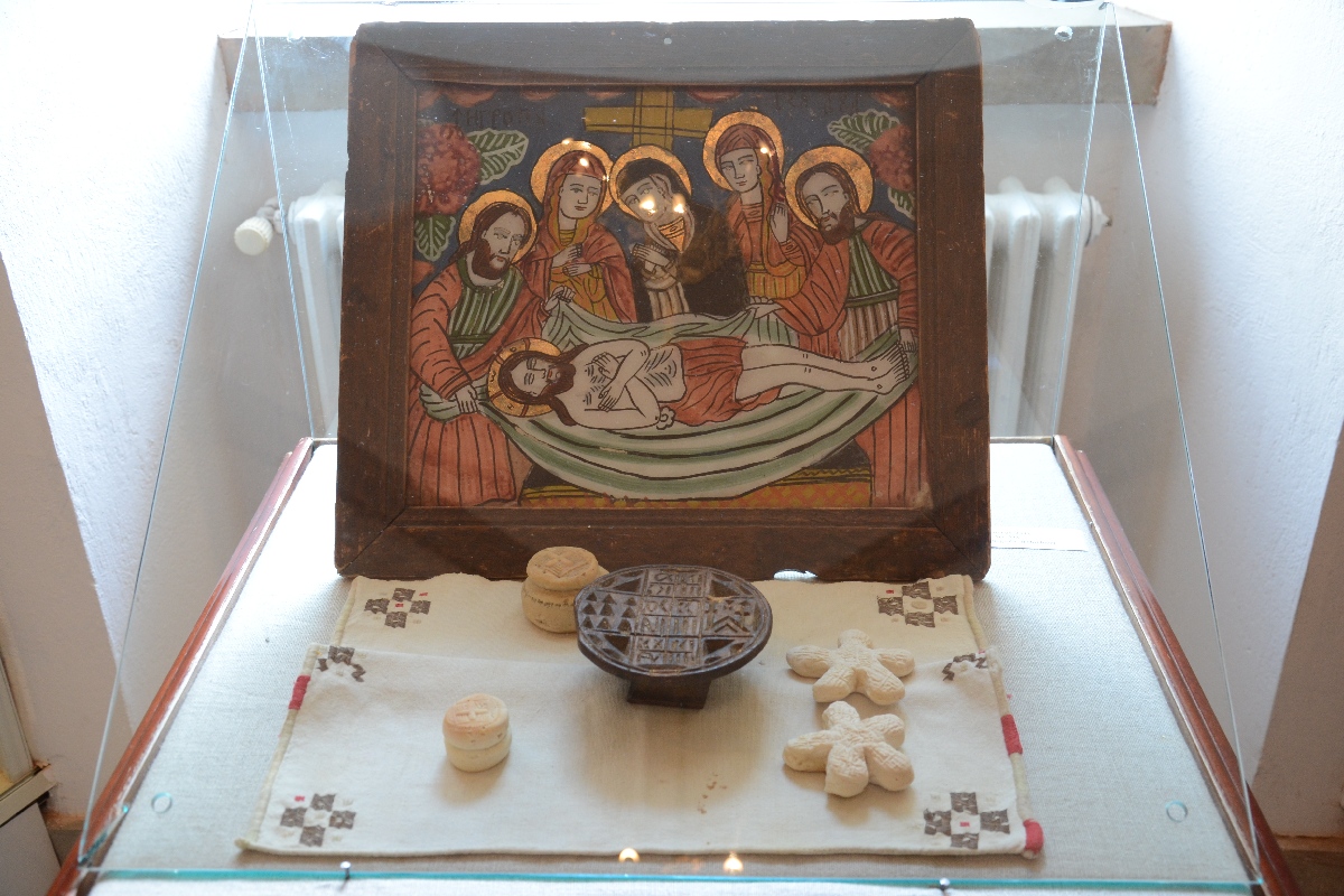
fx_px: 1456
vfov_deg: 34.2
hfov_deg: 49.6
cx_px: 672
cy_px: 448
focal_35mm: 39
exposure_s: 1/30
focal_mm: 26
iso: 800
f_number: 4
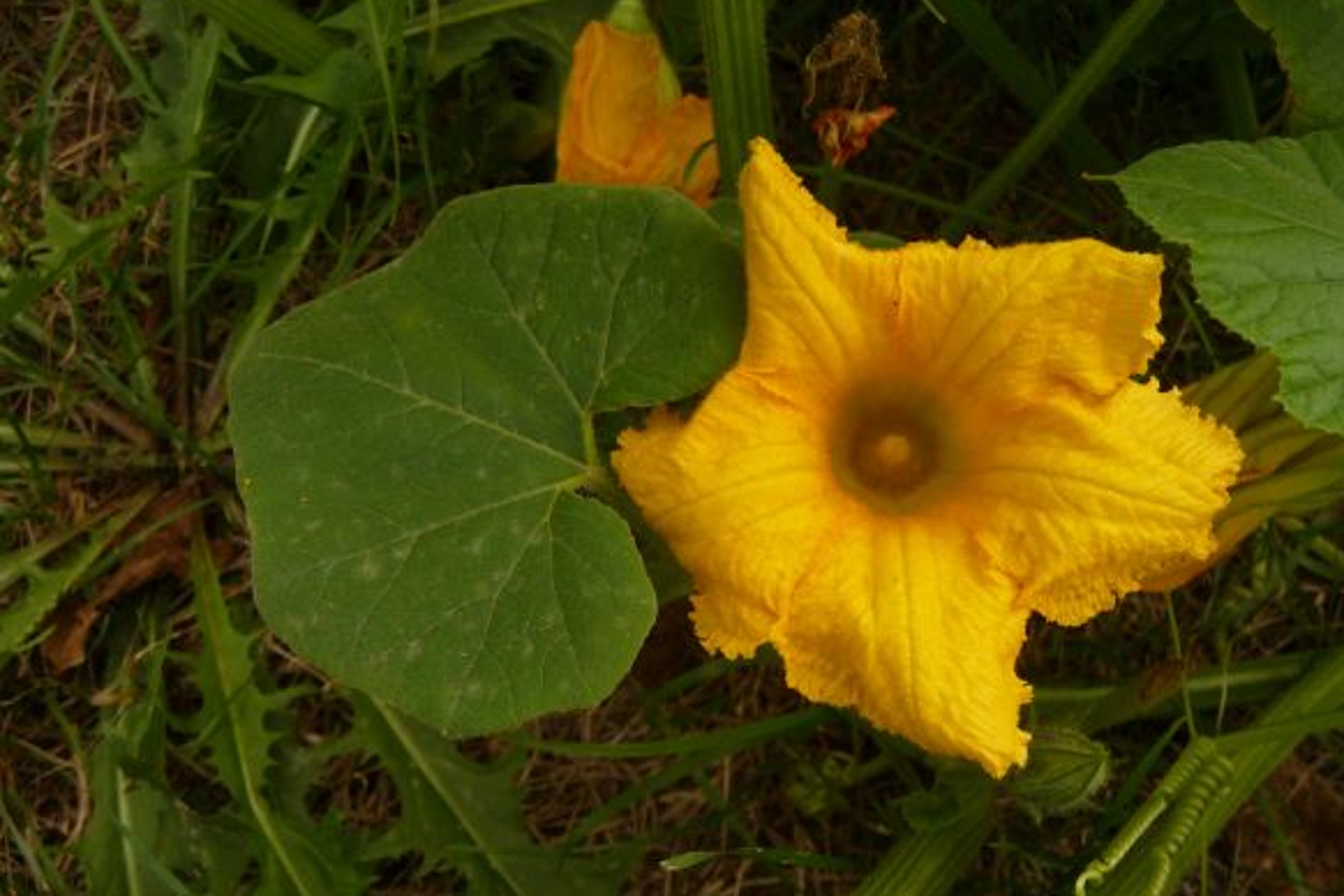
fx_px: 1120
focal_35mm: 30
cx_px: 674
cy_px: 432
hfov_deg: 61.9
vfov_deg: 43.6
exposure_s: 1/250
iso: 100
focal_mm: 4.7
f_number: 3.3
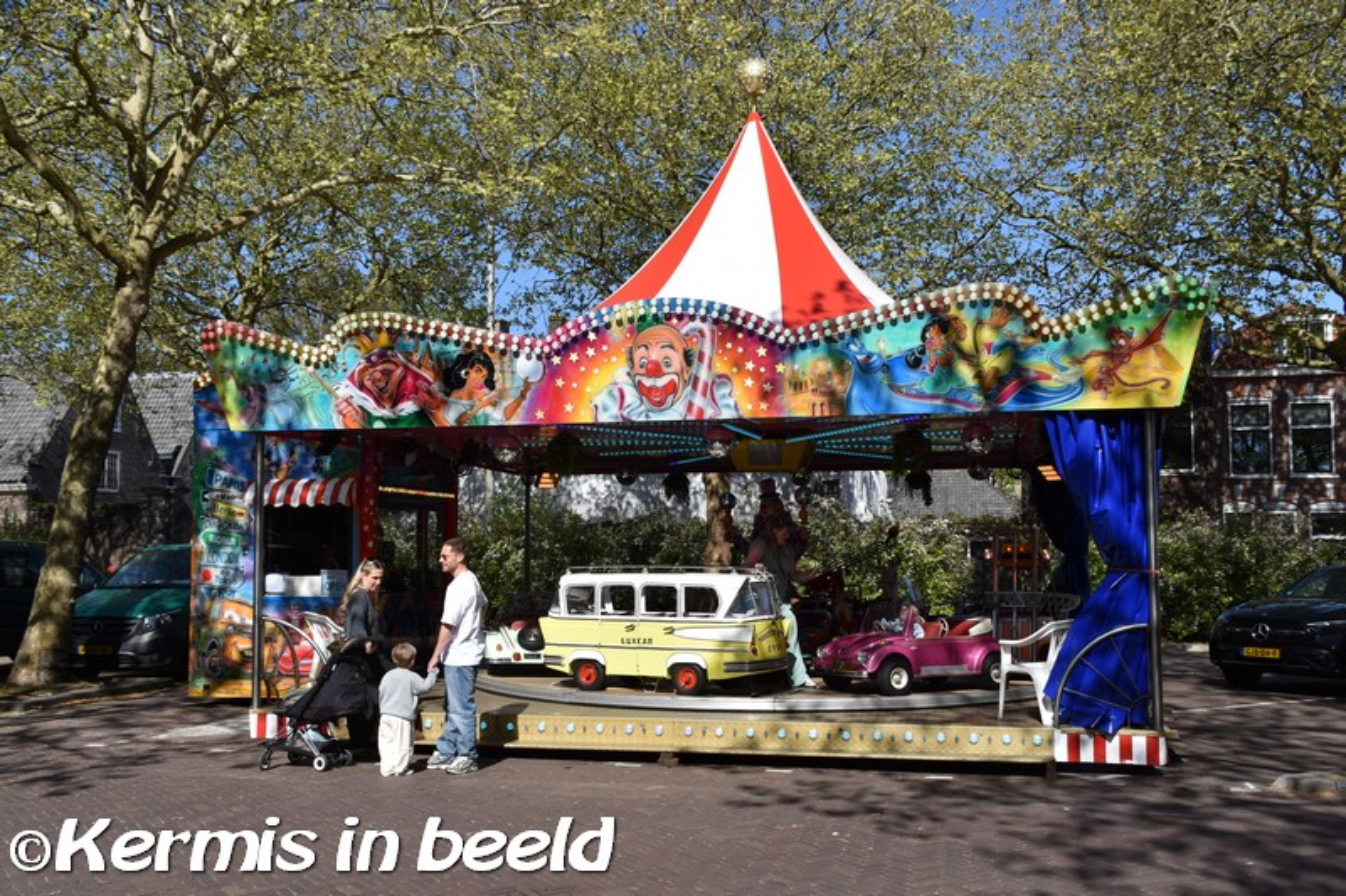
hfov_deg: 53.1
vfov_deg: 36.9
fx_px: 1346
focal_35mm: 36
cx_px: 673
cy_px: 448
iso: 200
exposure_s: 1/500
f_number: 8
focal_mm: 24
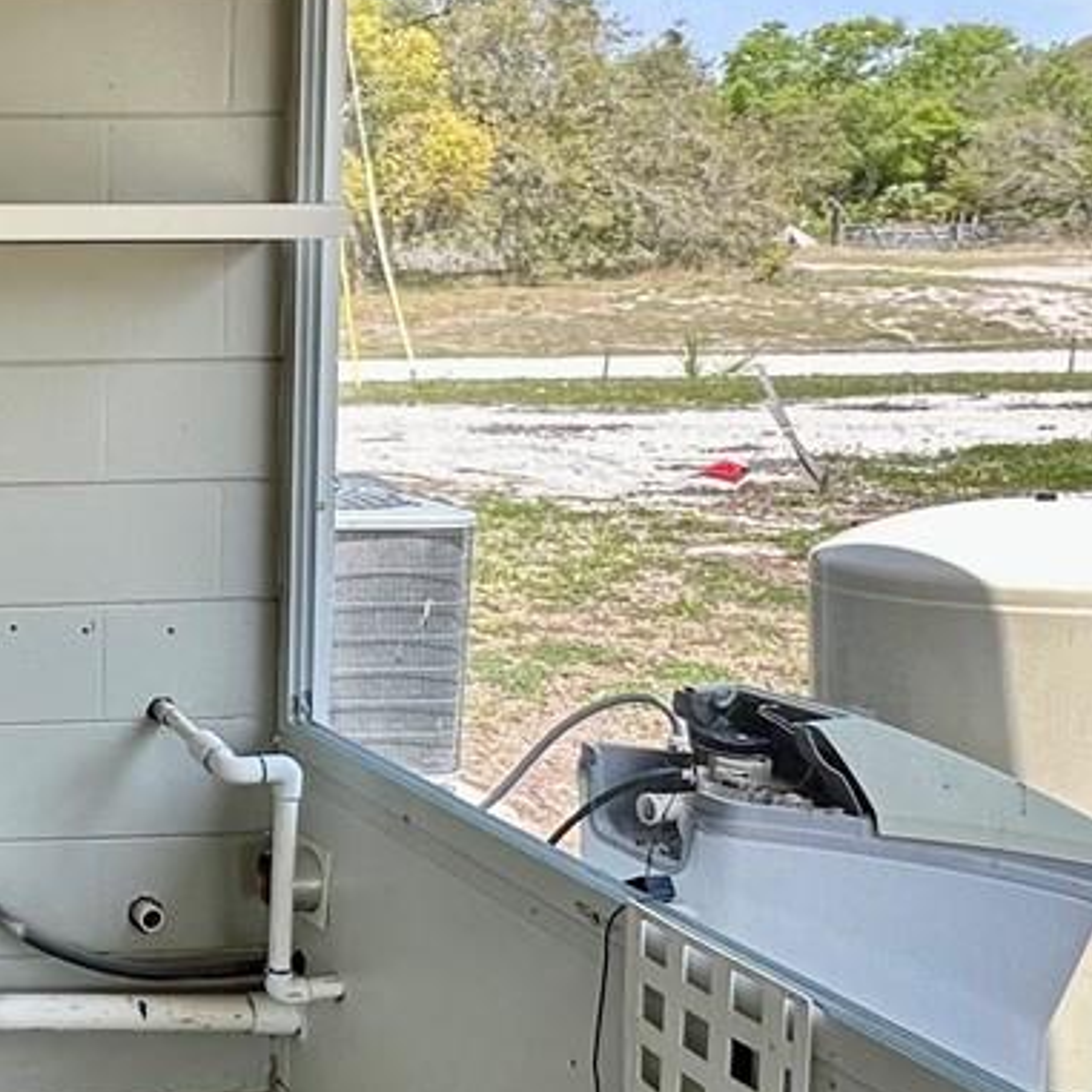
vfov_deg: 32.7
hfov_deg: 26.4
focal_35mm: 52
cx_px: -418
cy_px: 441
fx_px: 1856
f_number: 2.2
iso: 40
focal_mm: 2.22
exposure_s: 1/193
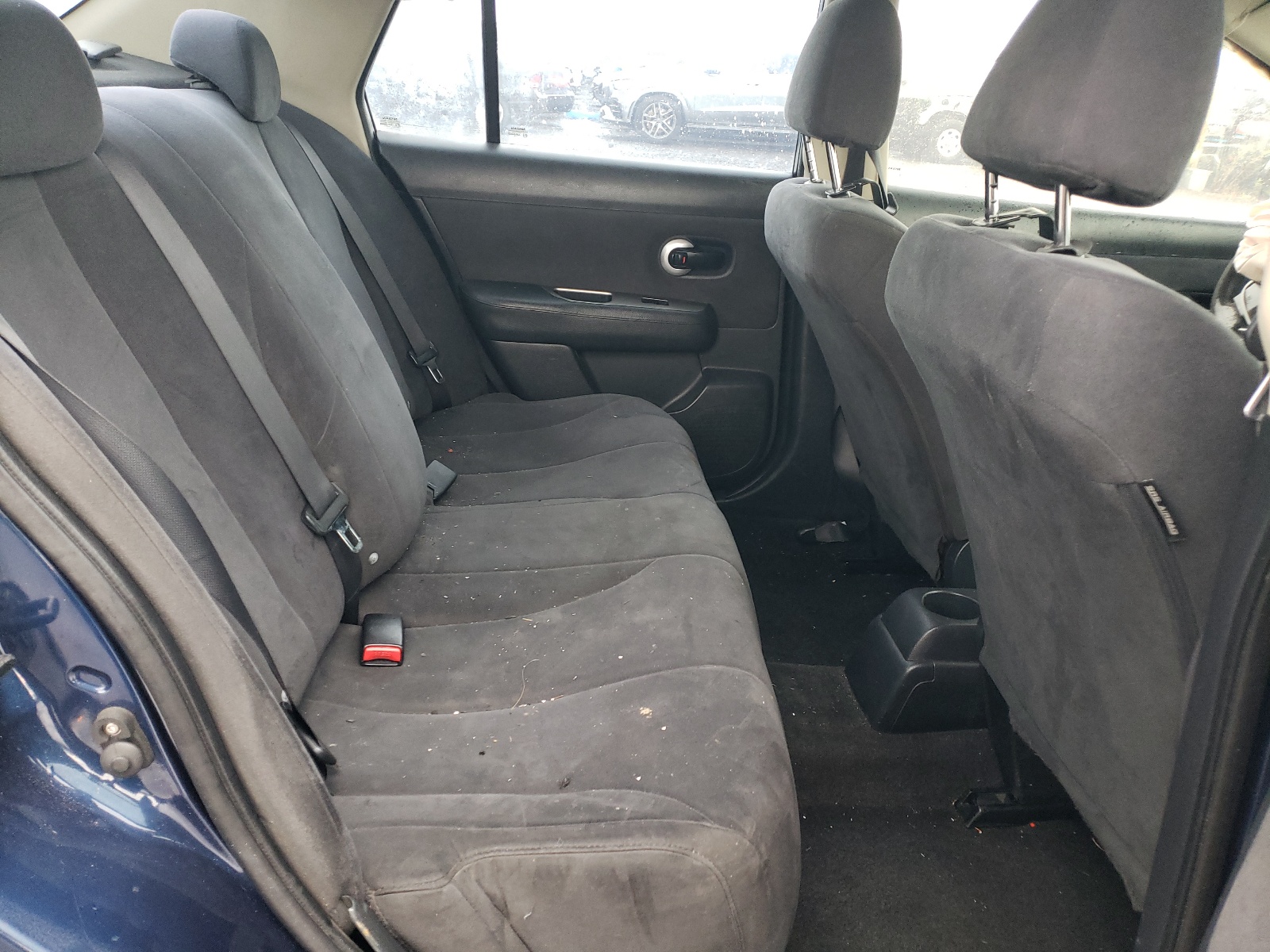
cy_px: 476
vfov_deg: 53.1
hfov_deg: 67.3
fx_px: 954
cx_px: 635
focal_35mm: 26
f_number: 1.5
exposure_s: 1/60.2
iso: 141
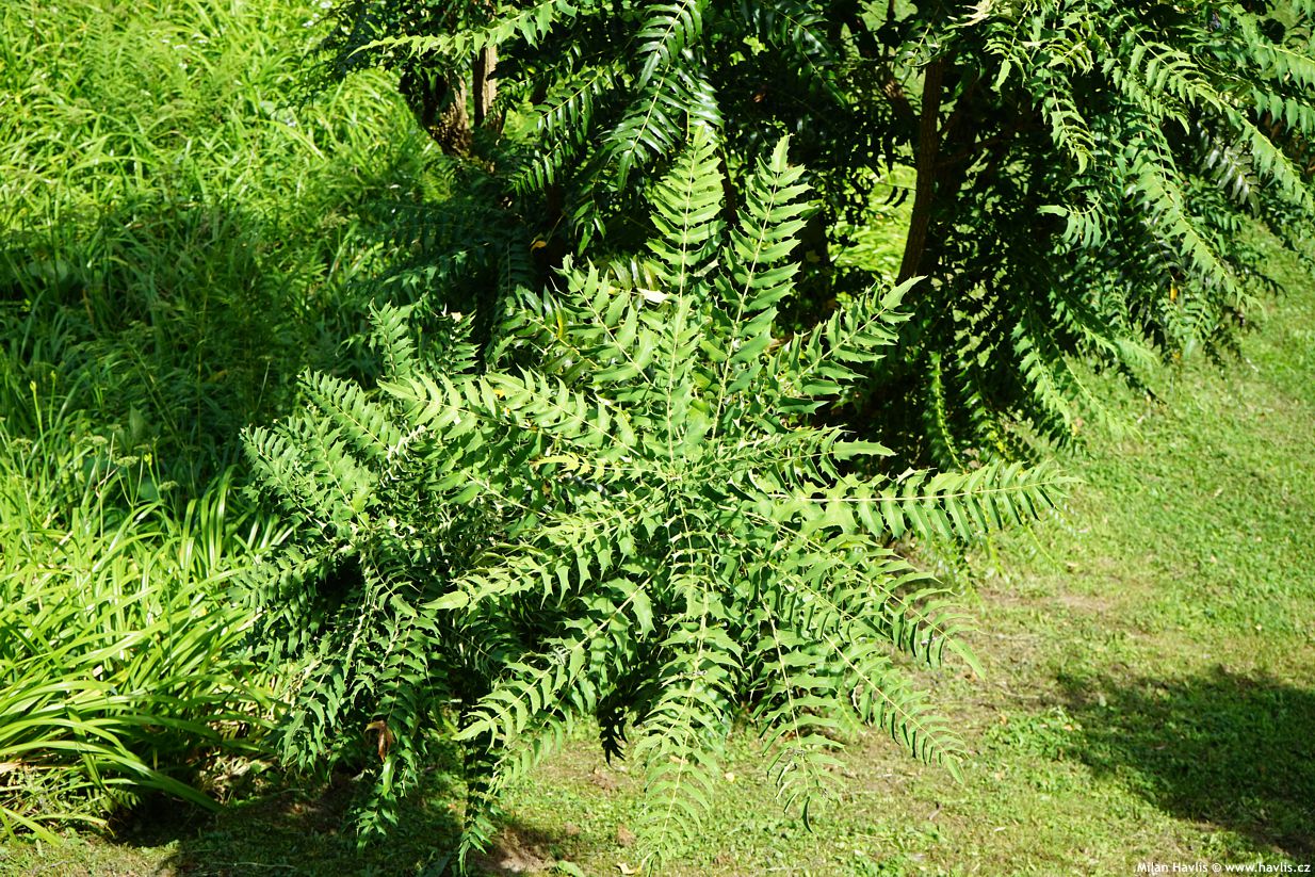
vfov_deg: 26.5
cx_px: 658
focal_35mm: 51
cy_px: 438
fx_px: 1863
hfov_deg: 38.9
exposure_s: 1/80
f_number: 8
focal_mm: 51
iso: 100
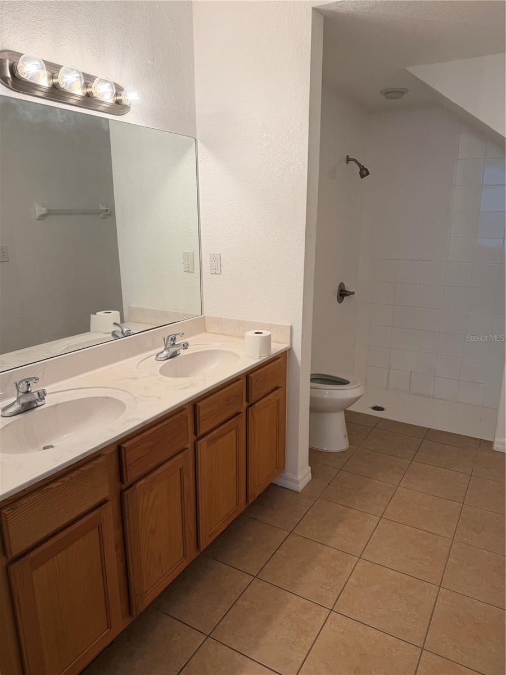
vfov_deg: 71.6
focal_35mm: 24
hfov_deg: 56.8
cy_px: 338
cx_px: 253
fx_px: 468
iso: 100
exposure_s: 1/186
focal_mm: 6.76
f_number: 1.78
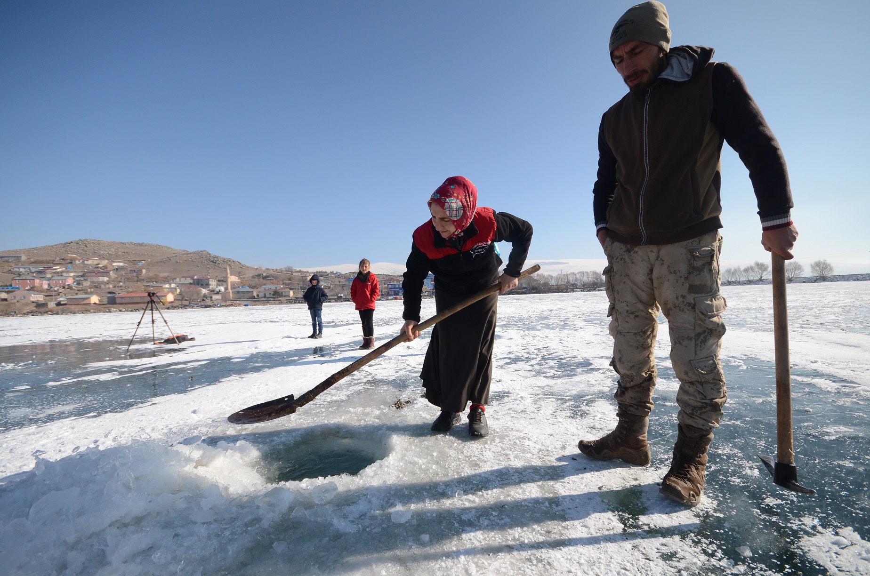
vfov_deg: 77.1
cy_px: 288
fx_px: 362
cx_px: 435
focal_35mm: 15
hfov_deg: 100.5
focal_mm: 10
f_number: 8
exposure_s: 1/1600
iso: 400
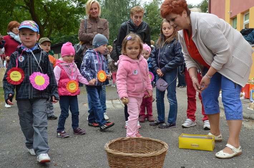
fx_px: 253
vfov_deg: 36.7
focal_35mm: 36
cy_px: 84
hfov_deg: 53.2
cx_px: 127
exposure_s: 1/500
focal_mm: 24
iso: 1600
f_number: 11
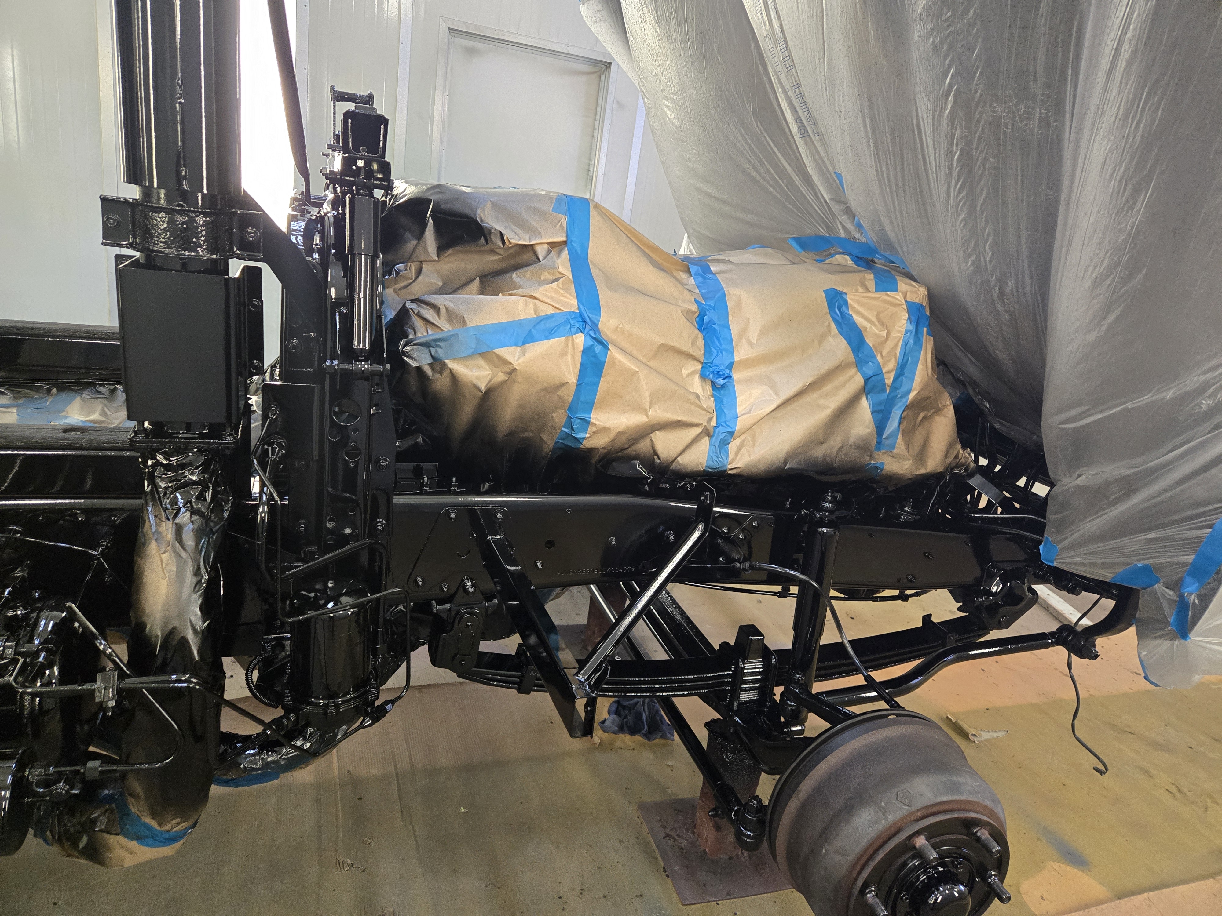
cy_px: 458
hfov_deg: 73.9
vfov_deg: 58.9
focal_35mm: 23
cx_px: 611
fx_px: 812
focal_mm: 5.4
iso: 640
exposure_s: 1/100
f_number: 1.8
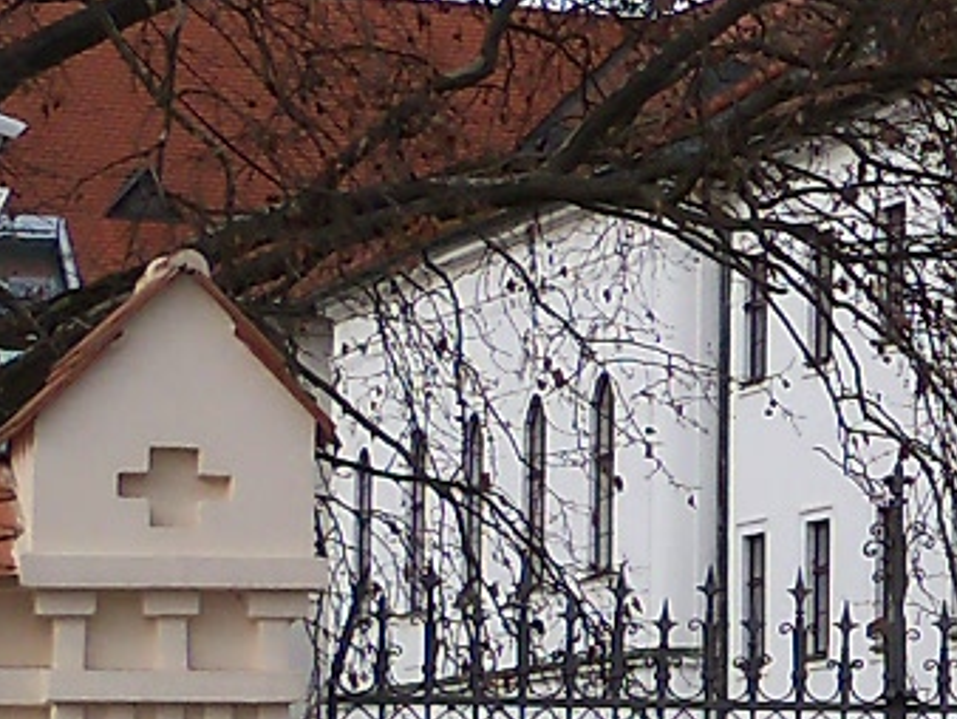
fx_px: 5865
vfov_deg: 7.0
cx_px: 2101
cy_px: 569
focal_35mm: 212
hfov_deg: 8.7
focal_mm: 6.2
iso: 64
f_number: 3.5
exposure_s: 1/250
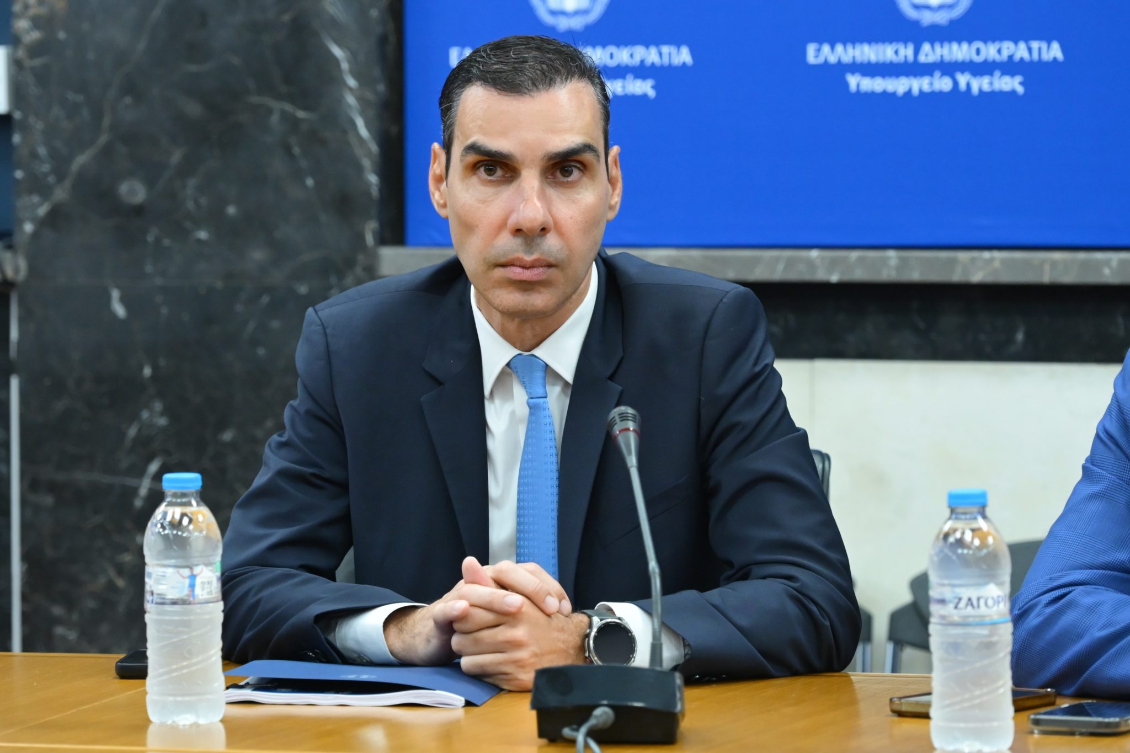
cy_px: 376
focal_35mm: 165
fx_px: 5178
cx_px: 565
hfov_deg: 12.5
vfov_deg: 8.3
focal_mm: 110
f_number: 4.5
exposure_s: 1/160
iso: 4000
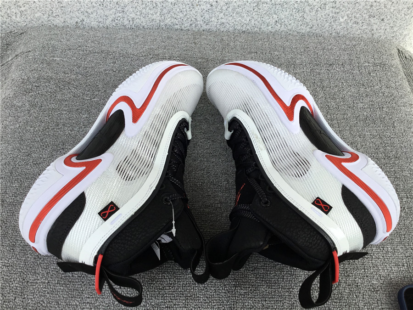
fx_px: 370
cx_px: 206
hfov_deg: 58.4
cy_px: 155
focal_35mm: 31
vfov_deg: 45.4
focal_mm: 3.3
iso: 25
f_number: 2.4
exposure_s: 1/590
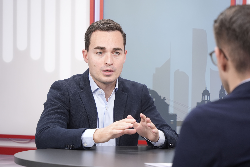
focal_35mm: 130
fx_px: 903
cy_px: 84
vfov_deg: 10.5
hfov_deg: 15.8
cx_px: 125
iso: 1000
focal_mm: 130
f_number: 5
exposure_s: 1/160
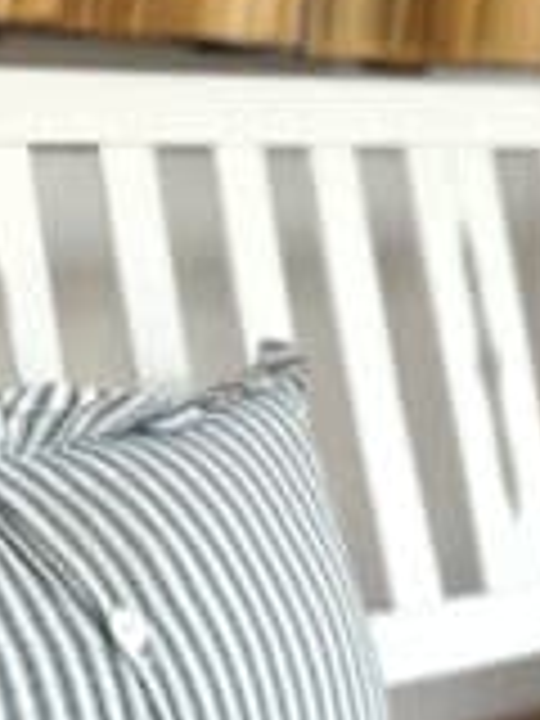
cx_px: -90
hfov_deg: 22.7
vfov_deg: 31.6
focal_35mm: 60
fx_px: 1248
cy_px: 544
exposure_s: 1/161
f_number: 1.78
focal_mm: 6.76
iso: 64
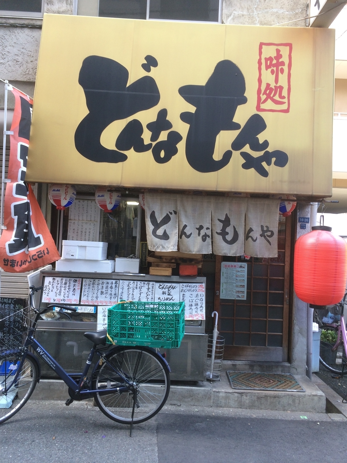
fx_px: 388
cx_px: 174
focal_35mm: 29
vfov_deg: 61.7
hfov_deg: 48.2
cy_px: 232
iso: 50
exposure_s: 1/120
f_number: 2.2
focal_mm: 4.15
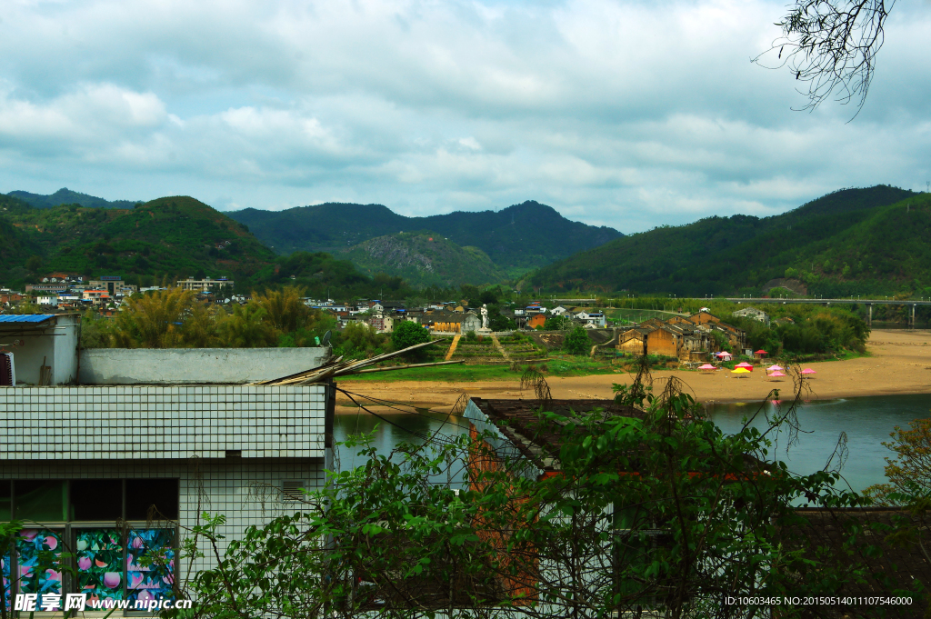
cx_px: 466
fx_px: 1189
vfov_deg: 29.2
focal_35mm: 46
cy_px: 310
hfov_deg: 42.8
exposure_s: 1/250
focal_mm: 31
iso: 200
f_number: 16
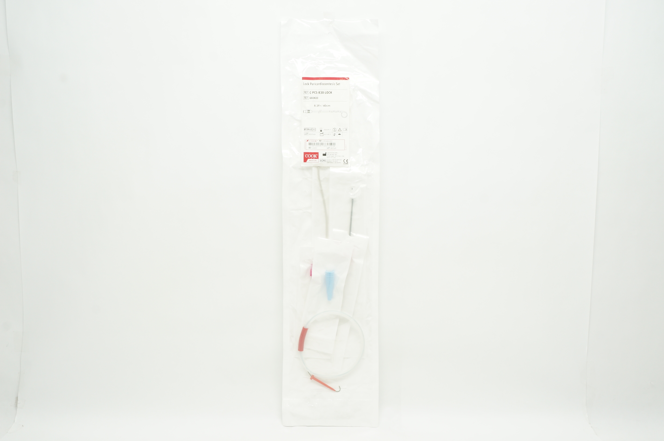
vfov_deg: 38.3
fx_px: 636
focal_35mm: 34
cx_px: 332
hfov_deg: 55.2
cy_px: 220
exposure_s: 1/15
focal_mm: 23
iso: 400
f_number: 11
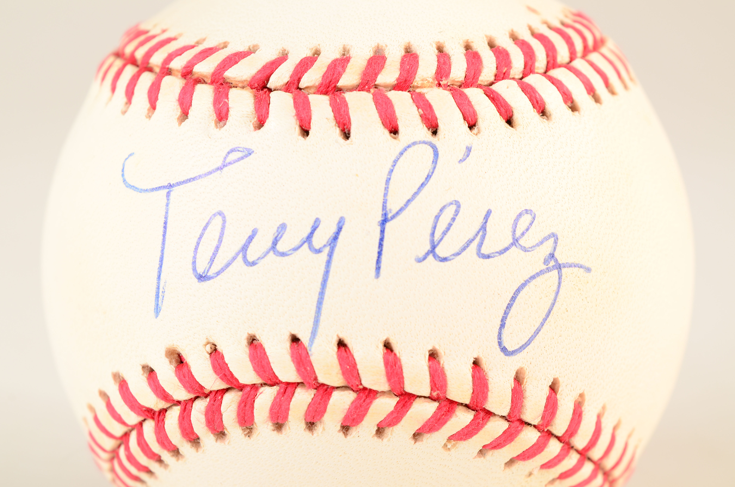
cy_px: 244
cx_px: 368
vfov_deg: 16.5
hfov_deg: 24.7
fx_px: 1681
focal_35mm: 82
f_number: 13
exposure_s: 1/160
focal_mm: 55
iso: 200
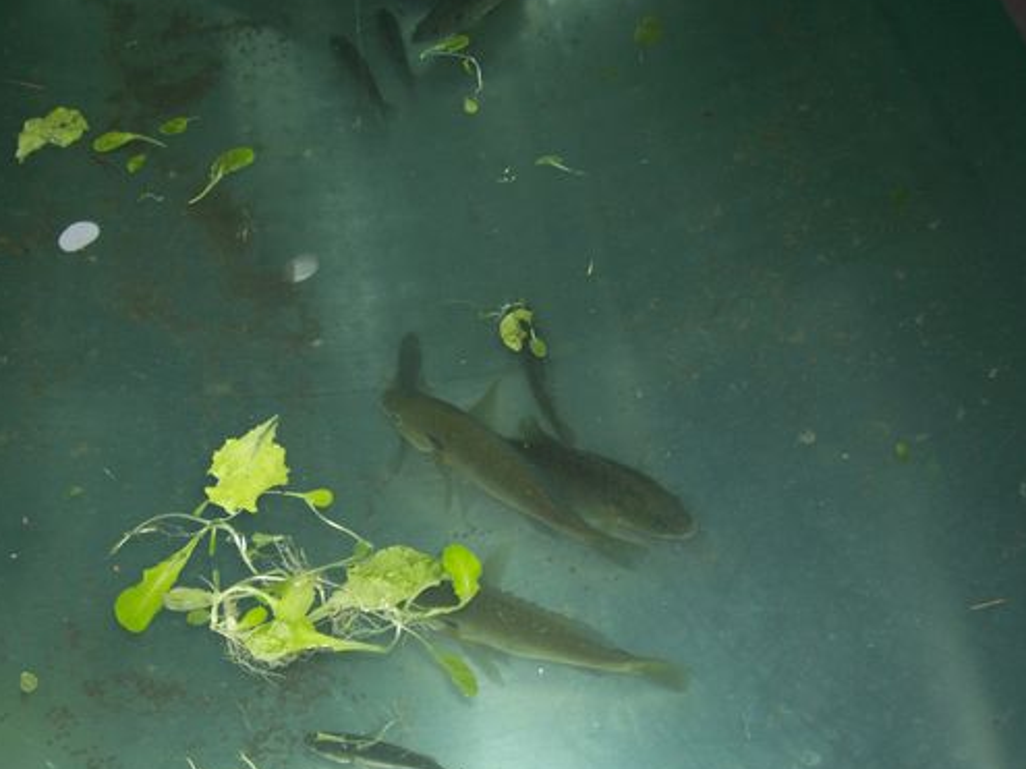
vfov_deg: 32.8
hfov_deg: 42.9
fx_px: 1304
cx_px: 452
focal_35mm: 44
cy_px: 464
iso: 80
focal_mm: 5.6
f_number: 2.7
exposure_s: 1/64
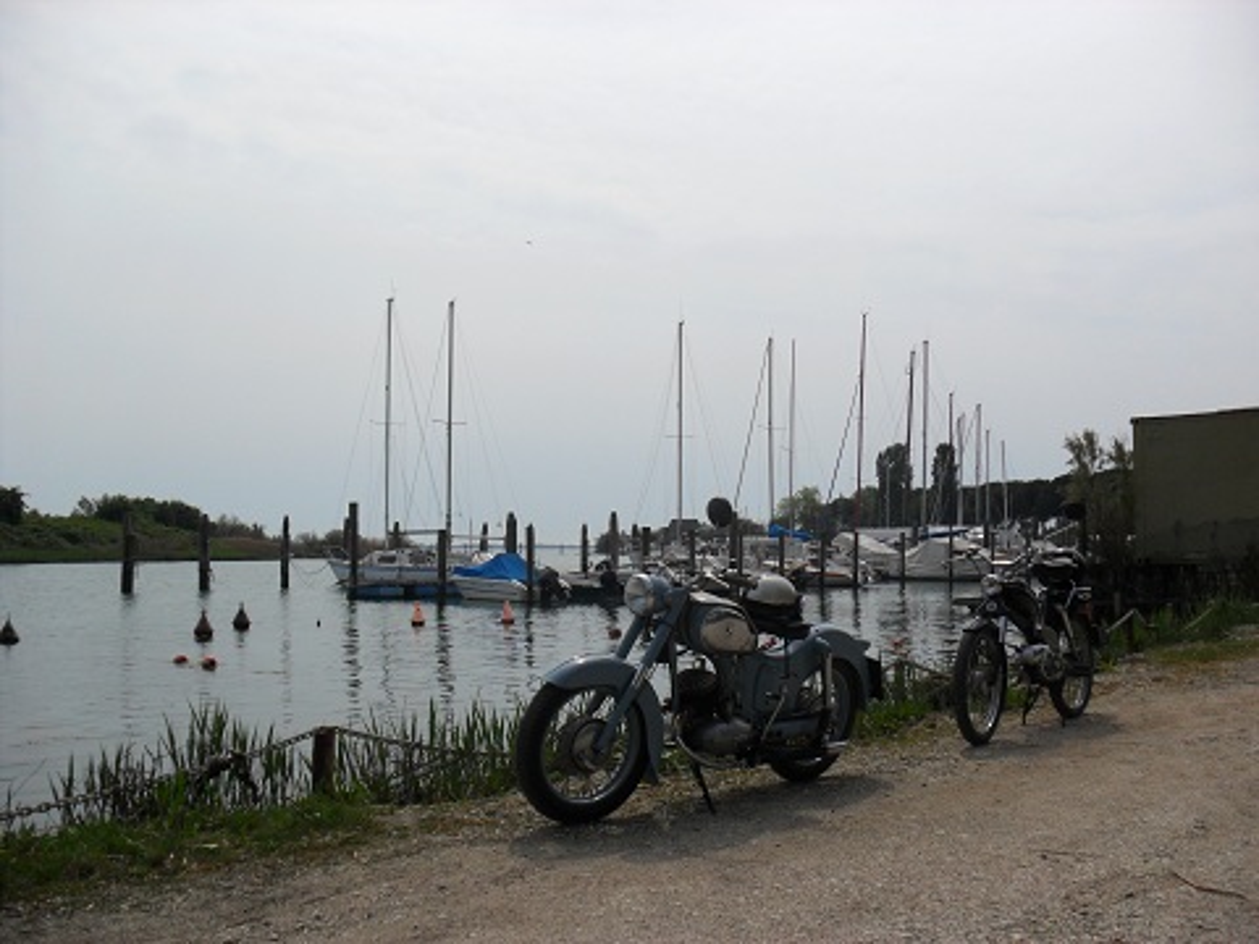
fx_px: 1273
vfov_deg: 40.7
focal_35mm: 35
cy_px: 472
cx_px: 630
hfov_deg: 52.6
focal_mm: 6.3
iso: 80
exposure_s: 1/750
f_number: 7.6
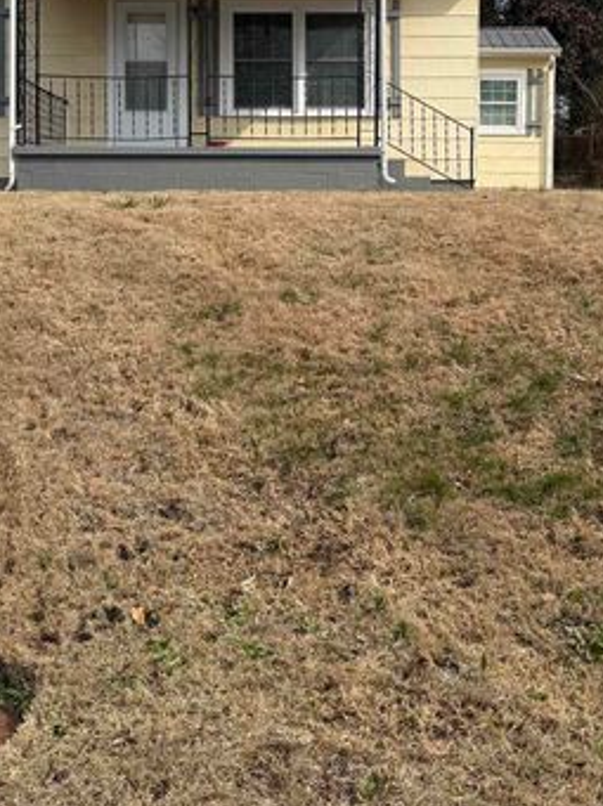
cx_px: 341
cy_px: 242
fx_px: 1094
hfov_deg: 30.8
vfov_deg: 39.8
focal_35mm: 47
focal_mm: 6.76
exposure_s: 1/4167
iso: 80
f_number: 1.78
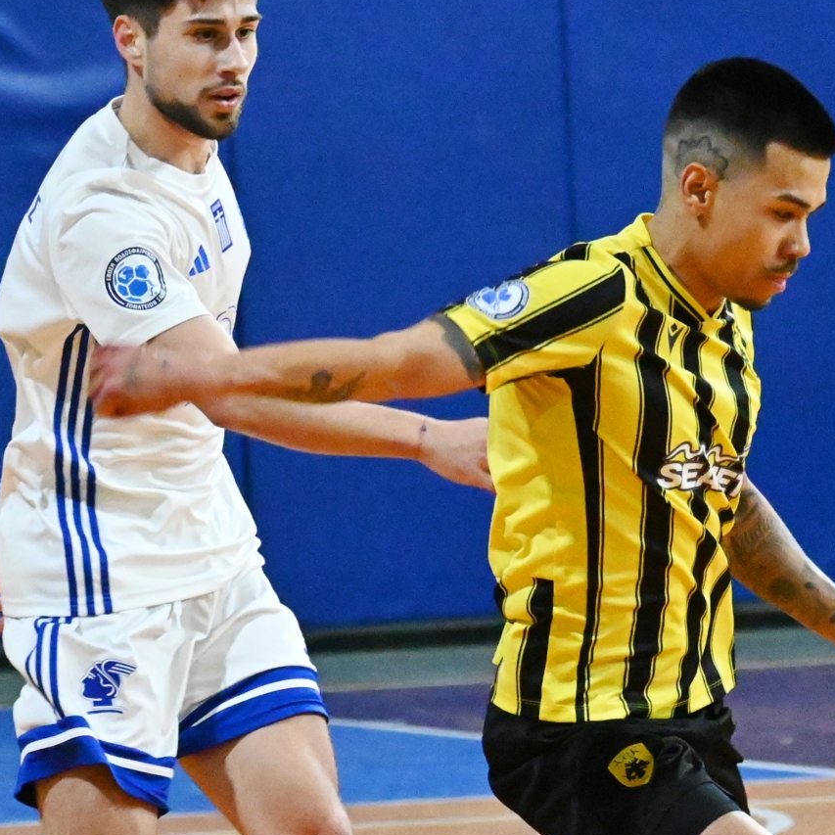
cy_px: 697
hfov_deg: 4.2
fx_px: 11489
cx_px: 719
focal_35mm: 421
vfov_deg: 4.2
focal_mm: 110
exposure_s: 1/500
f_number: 5
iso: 11400
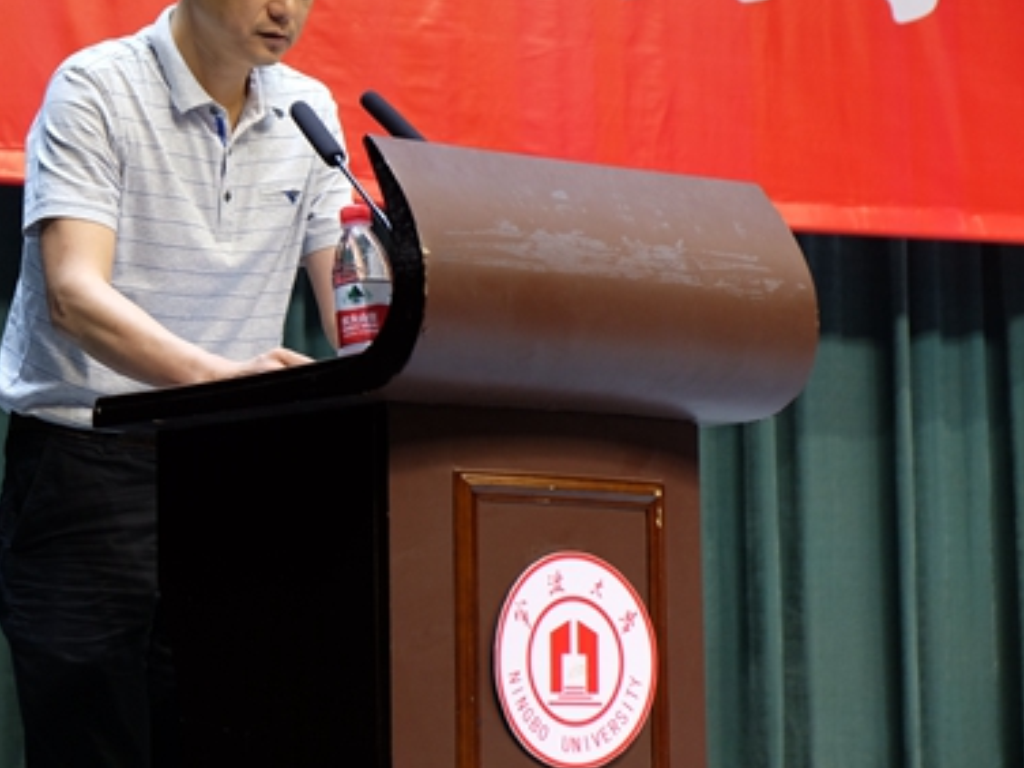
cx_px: 286
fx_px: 3136
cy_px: 267
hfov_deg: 18.5
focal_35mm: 106
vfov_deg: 13.9
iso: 640
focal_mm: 46.3
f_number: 4
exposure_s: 1/60
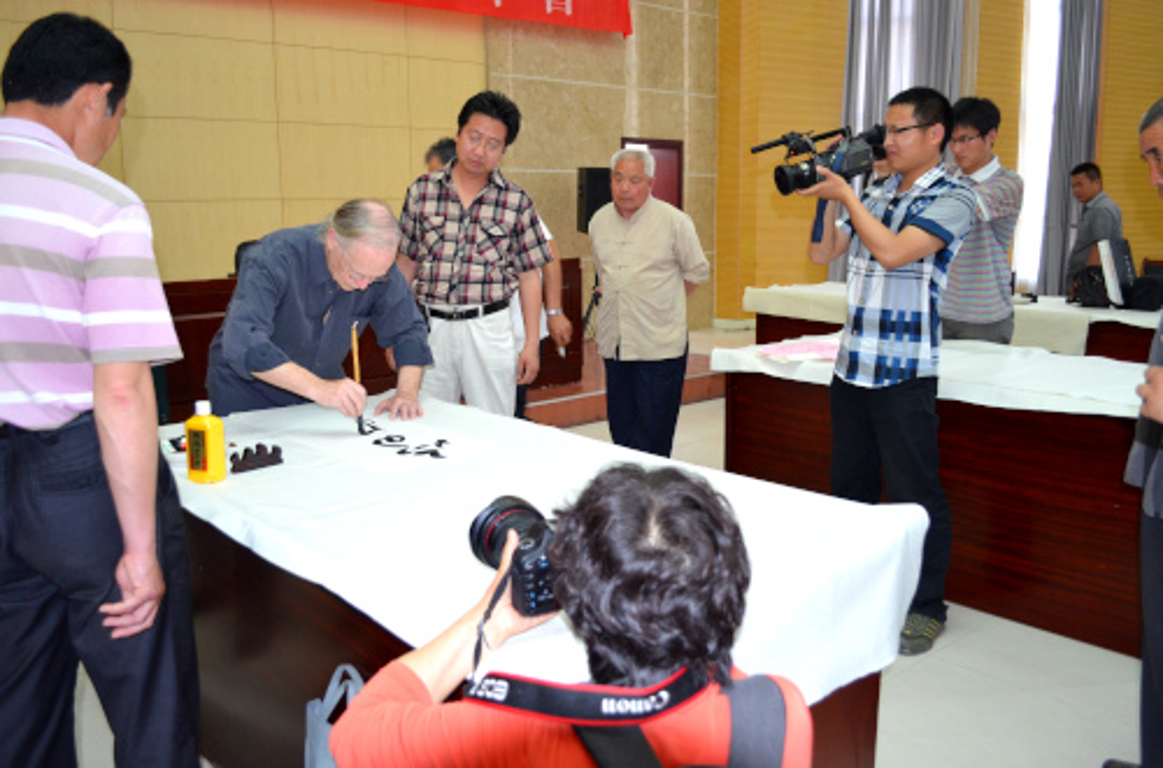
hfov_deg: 62.1
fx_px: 966
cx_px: 582
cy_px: 384
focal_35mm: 30
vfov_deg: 43.3
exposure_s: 1/60
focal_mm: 20
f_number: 3.8
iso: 1000
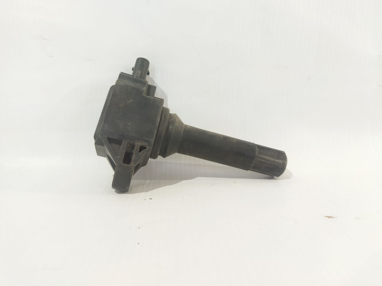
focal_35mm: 27
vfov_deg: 51.4
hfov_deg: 65.3
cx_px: 191
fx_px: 298
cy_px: 143
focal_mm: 4.71
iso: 290
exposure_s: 1/50
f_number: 1.79
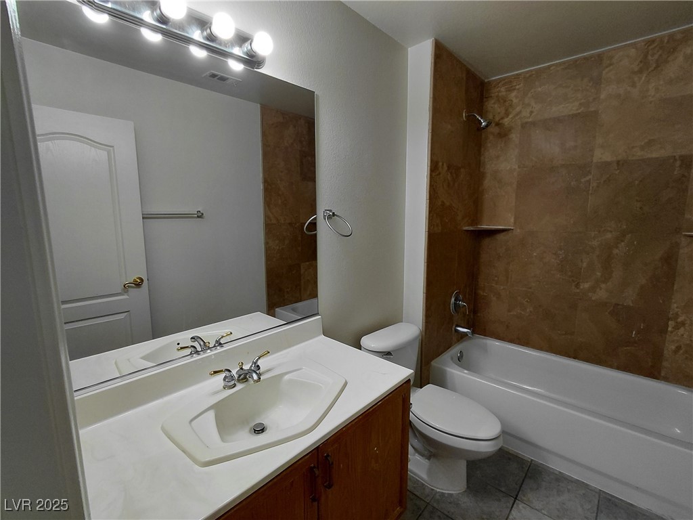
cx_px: 346
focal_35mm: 16
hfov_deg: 94.5
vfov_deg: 78.1
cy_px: 260
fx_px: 320
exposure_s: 1/60
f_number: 2.2
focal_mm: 1.64
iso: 50
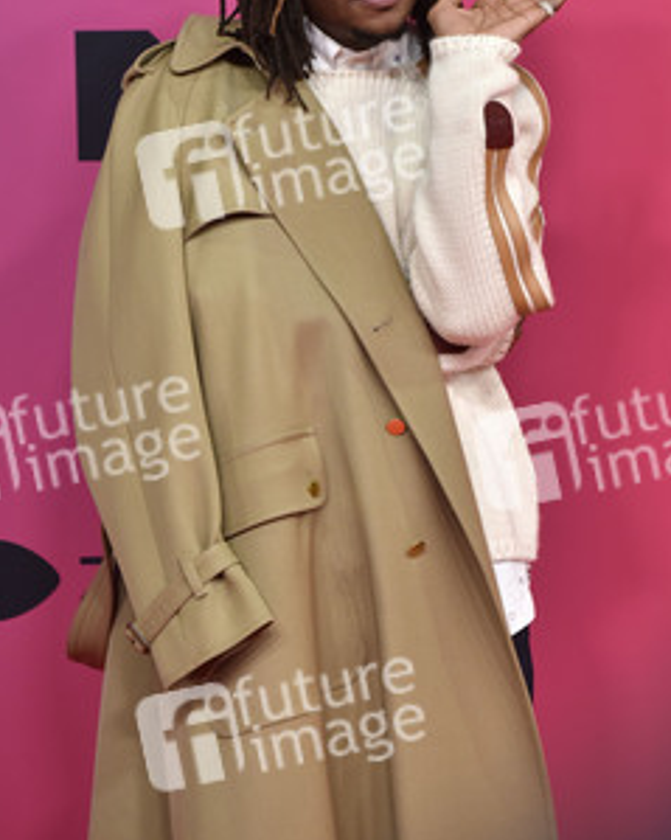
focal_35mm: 182
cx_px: 362
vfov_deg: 10.6
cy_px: 303
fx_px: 4520
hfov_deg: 8.5
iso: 2000
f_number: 5.6
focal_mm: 145
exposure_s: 1/200
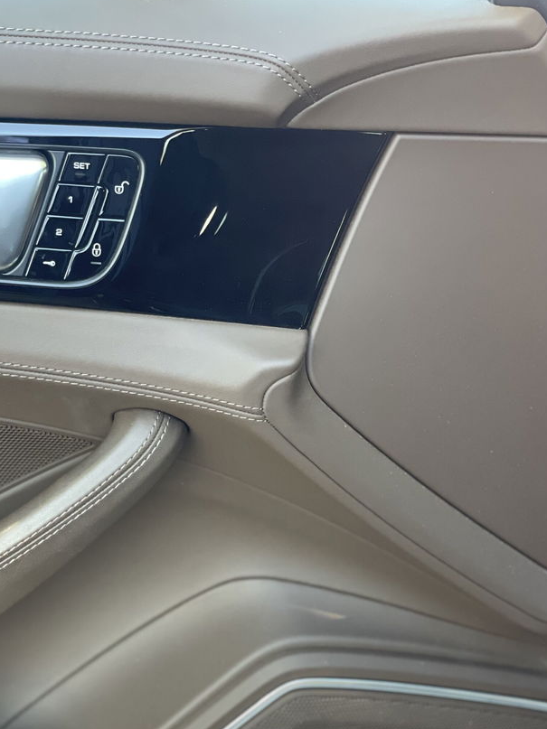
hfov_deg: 22.2
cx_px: 212
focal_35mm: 66
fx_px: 1391
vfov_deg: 29.3
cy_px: 449
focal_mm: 6
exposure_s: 1/122
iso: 200
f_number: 2
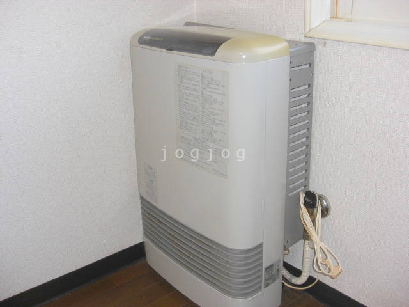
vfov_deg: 37.7
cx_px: 204
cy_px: 154
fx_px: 449
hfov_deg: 49.0
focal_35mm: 38
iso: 100
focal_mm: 7.9
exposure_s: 1/60
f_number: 2.8
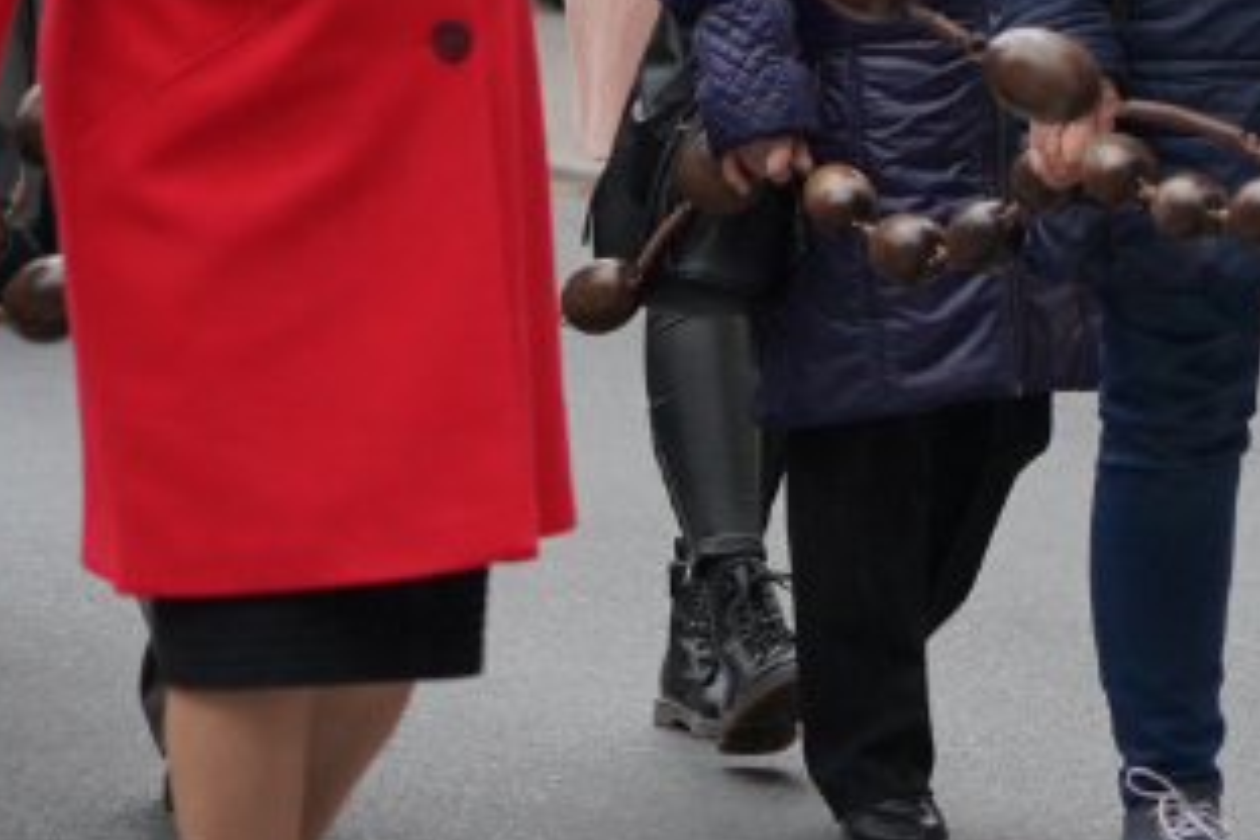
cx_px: 1474
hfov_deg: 4.7
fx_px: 15329
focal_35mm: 438
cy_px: -168
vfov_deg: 3.1
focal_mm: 105
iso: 1600
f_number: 4
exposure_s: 1/160
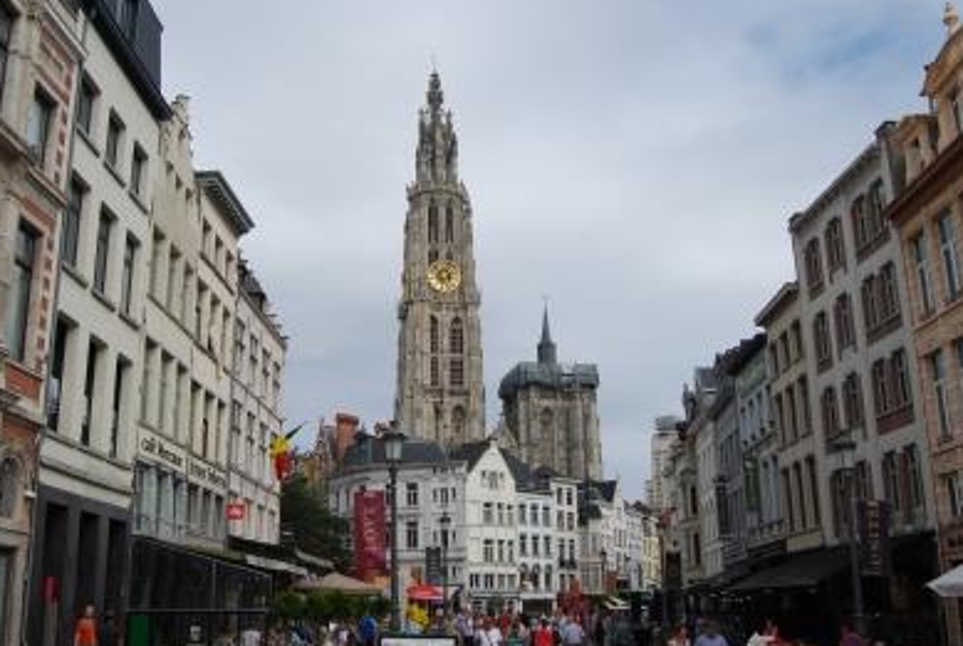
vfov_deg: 35.2
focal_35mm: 38
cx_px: 463
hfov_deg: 50.6
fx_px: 1018
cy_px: 354
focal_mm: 22
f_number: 8
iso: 100
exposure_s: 1/250
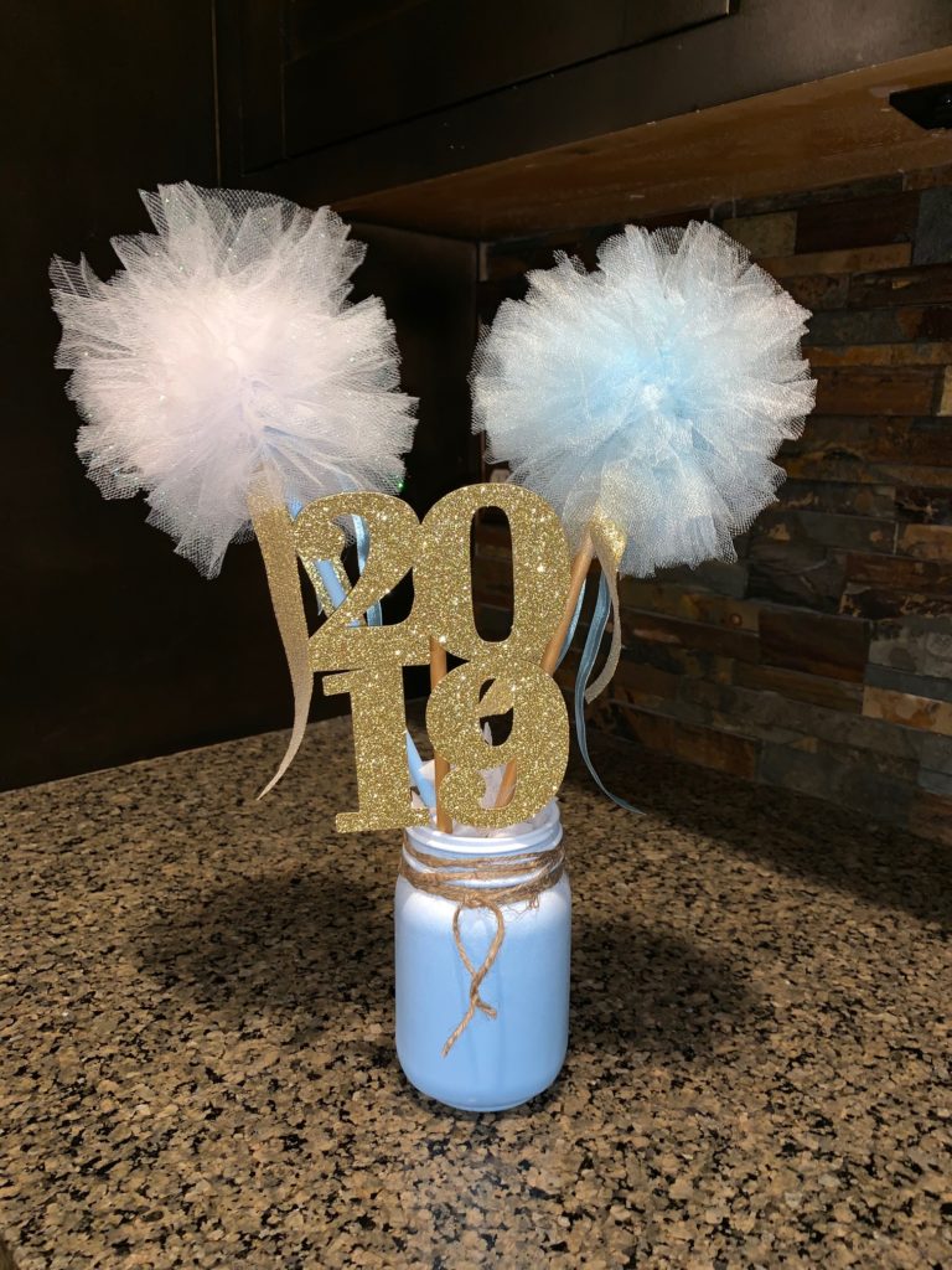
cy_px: 635
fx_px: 953
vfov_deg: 67.3
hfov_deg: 53.1
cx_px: 476
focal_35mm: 26
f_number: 1.8
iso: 40
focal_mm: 4.25
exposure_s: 1/4
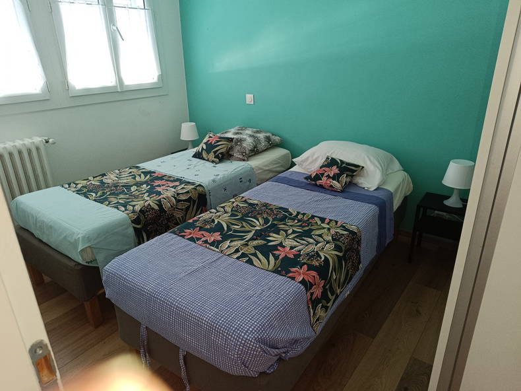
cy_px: 196
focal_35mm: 24
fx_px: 361
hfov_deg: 71.6
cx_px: 260
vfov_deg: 56.8
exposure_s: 1/50.1
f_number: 1.88
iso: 694
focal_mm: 5.59
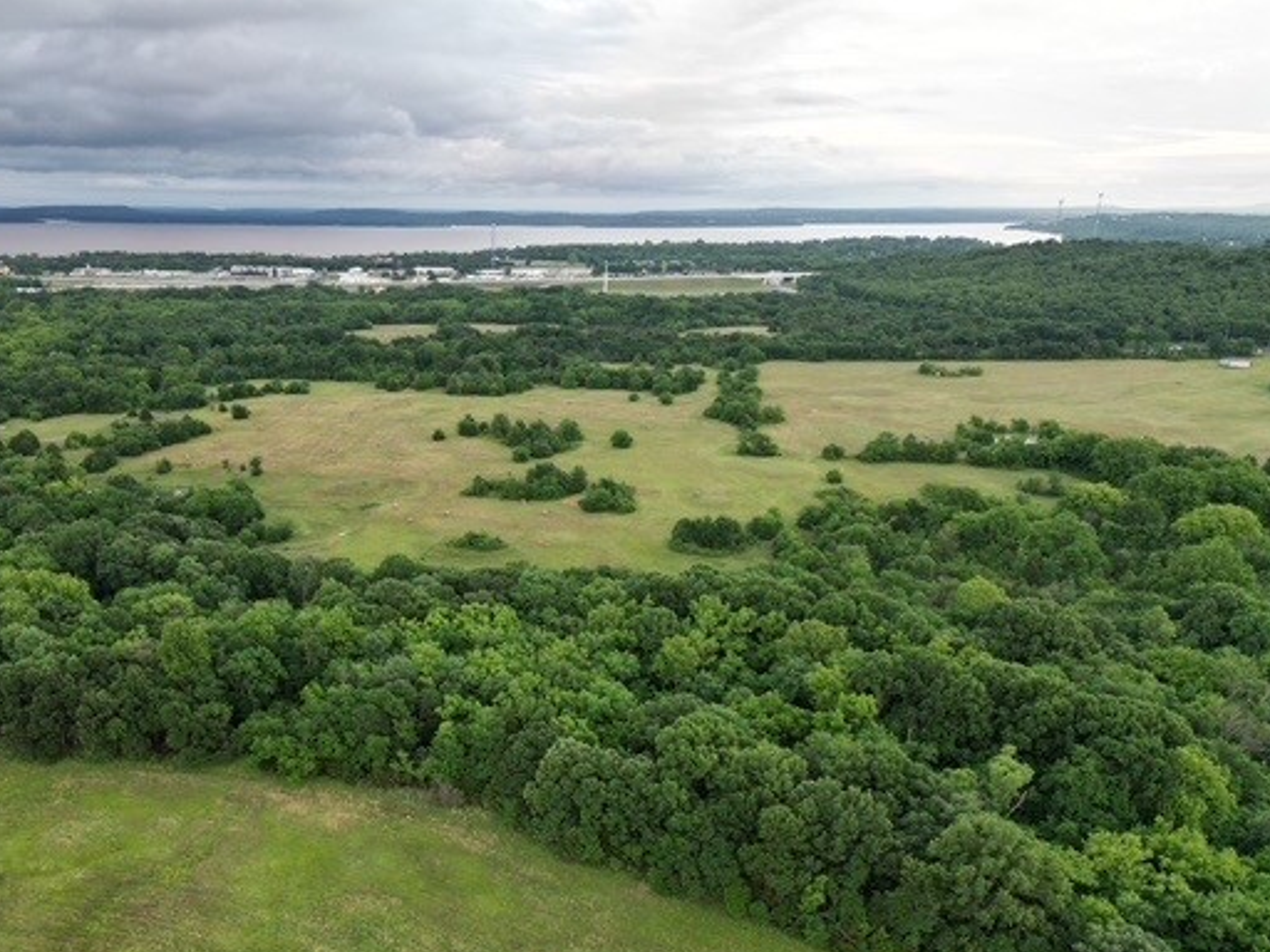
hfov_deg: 59.2
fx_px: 1101
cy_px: 588
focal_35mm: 30
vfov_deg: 46.4
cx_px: 481
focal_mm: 6.72
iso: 100
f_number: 1.7
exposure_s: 1/320
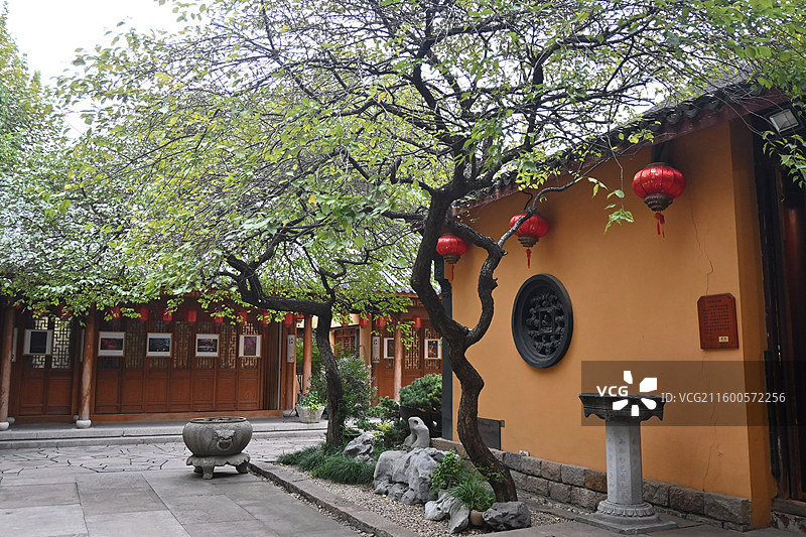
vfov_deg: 41.7
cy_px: 268
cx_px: 403
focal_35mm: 32
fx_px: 705
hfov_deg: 59.5
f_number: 4
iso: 800
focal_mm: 21
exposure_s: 1/125
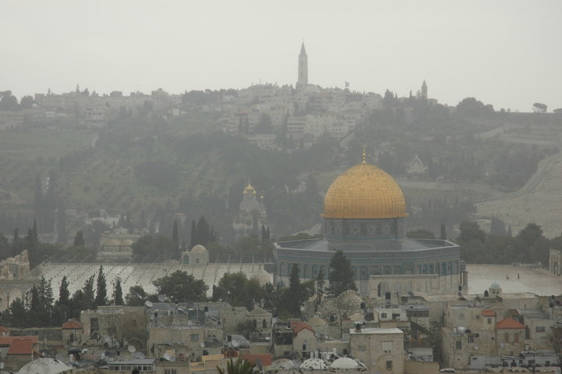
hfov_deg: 19.5
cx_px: 281
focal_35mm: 105
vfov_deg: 13.0
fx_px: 1638
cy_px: 187
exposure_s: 1/320
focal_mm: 70
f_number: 9
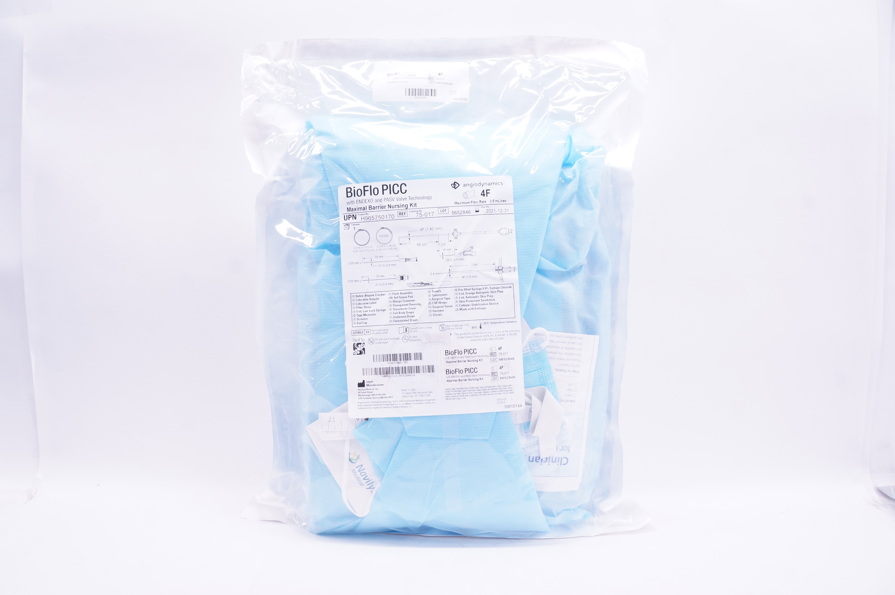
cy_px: 298
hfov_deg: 67.4
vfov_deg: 47.8
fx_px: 671
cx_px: 448
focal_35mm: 27
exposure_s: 1/40
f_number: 9
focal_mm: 18
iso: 800
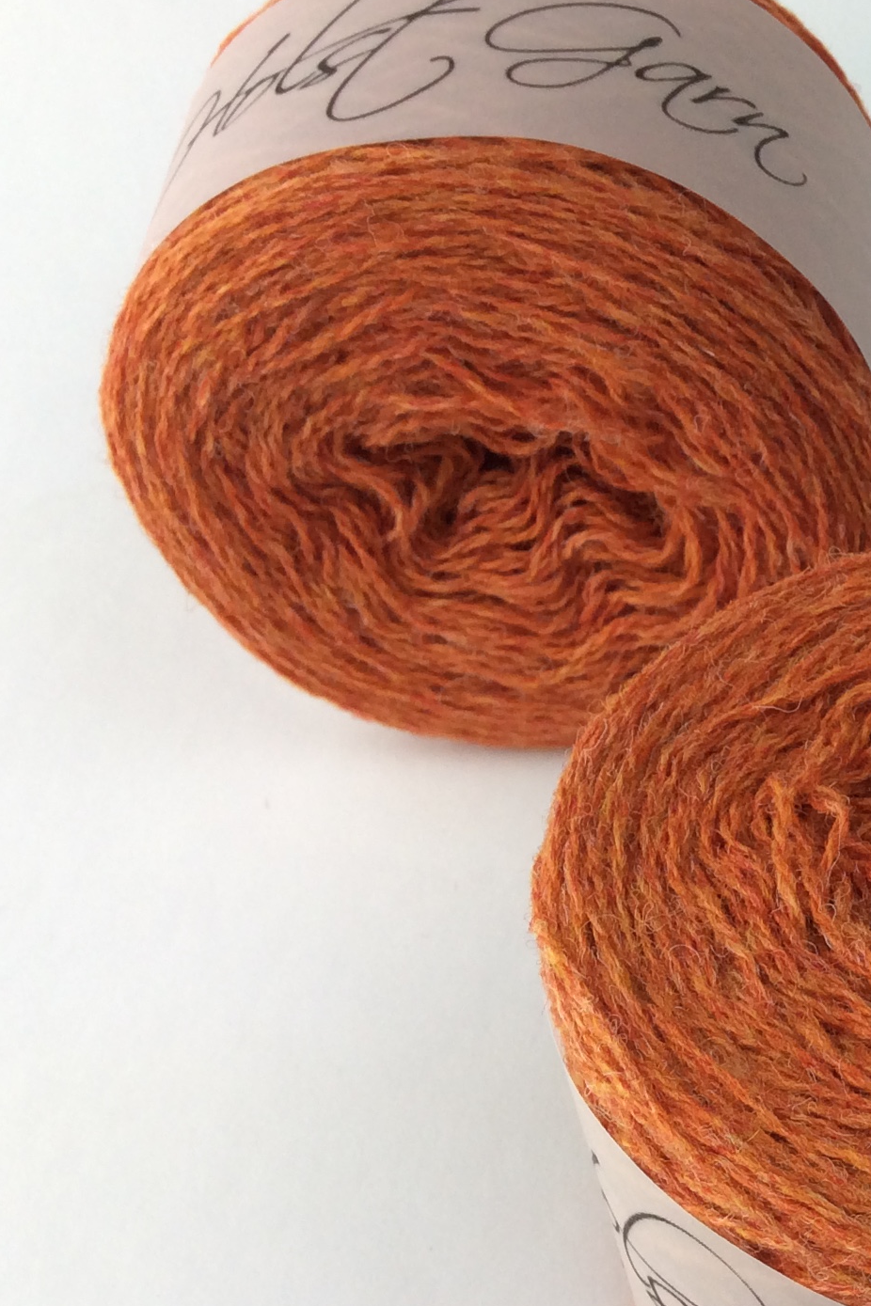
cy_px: 815
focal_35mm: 62
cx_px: 1155
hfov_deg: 20.0
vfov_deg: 32.2
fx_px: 2250
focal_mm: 3.3
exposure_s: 1/124
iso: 32
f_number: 2.4
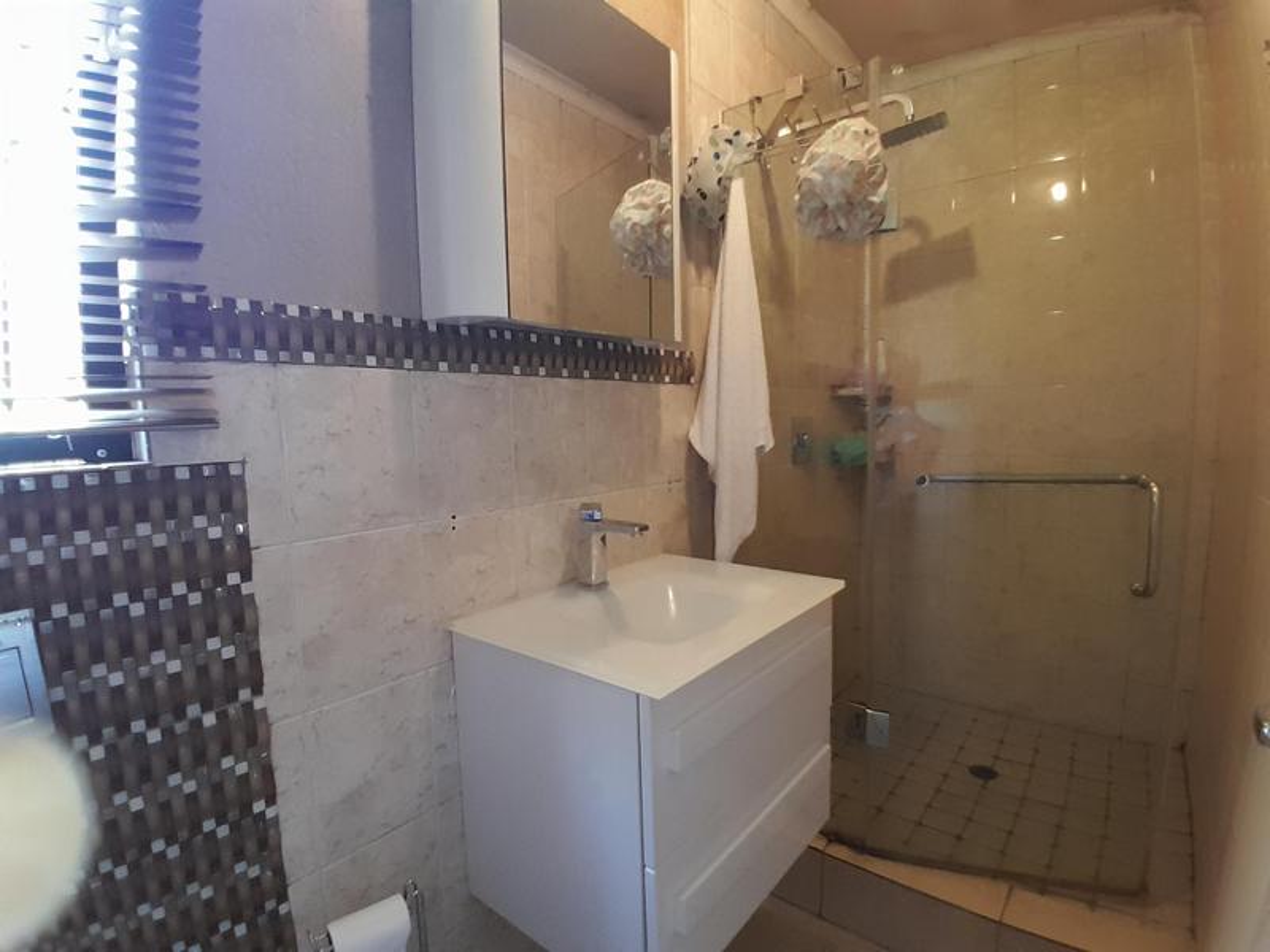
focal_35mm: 17
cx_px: 635
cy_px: 476
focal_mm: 1.46
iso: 250
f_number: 2.2
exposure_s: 1/25
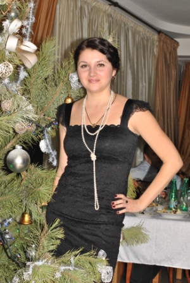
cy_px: 142
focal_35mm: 75
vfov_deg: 27.0
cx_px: 95
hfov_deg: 18.2
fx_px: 592
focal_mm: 50
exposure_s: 1/200
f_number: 6.3
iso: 400
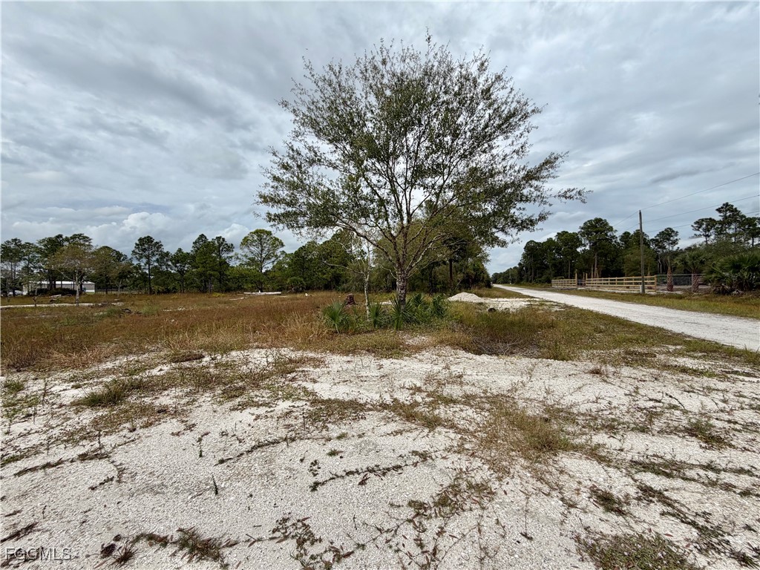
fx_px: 307
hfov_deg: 102.1
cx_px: 380
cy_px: 285
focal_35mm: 14
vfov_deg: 85.7
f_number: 2.2
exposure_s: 1/1017
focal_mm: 2.22
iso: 20
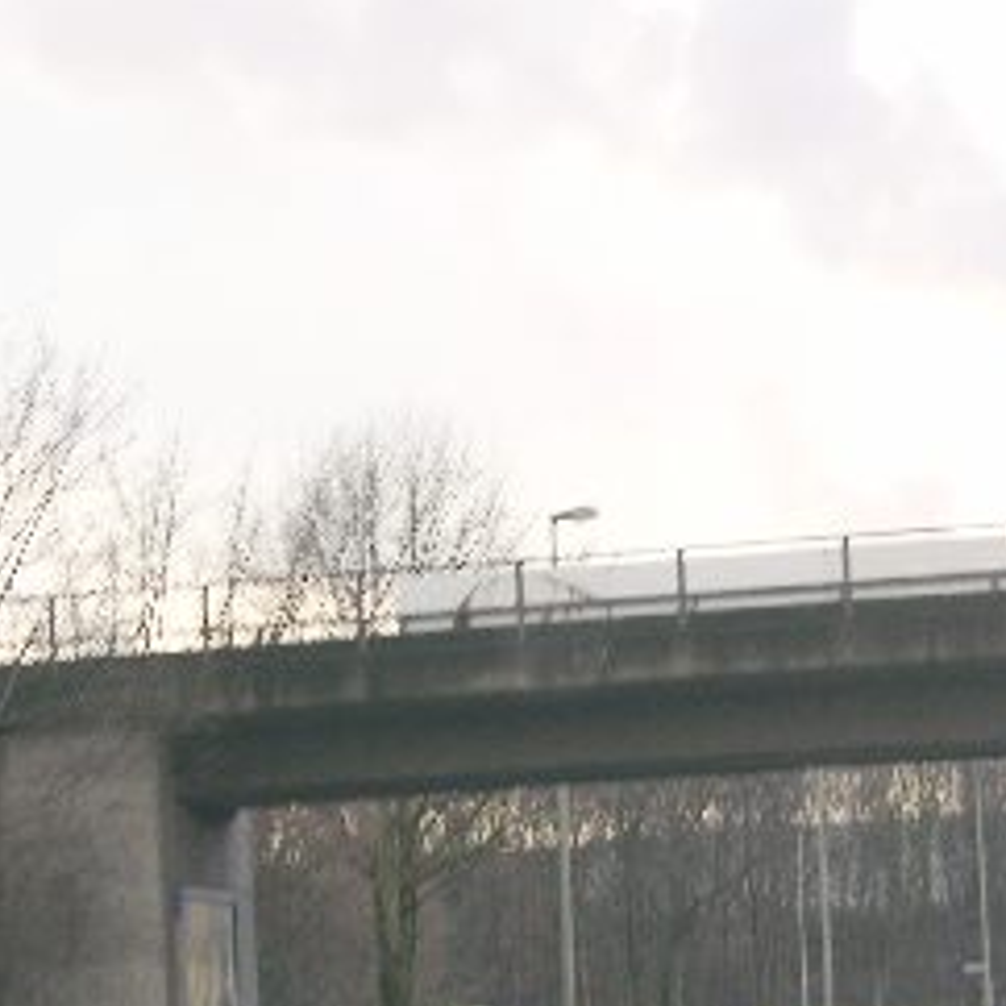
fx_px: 5491
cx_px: 879
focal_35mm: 167
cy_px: 890
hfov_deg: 10.4
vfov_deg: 10.4
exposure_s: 1/52.7
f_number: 4.8
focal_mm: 19.9
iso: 50
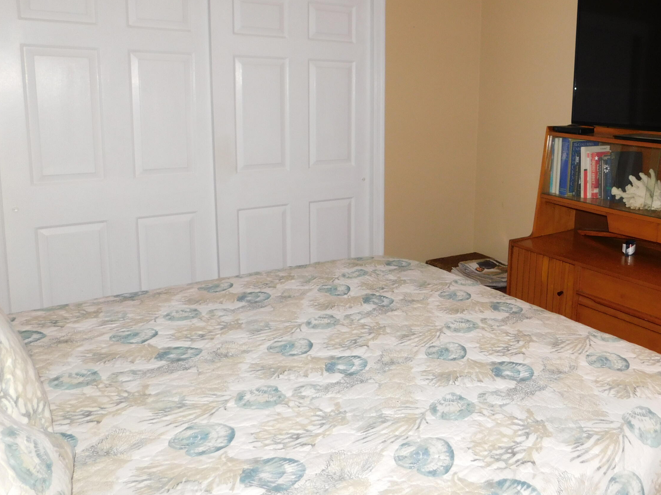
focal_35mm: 31
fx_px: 592
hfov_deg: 57.2
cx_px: 438
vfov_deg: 45.0
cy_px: 178
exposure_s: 1/30
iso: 200
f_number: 3
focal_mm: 4
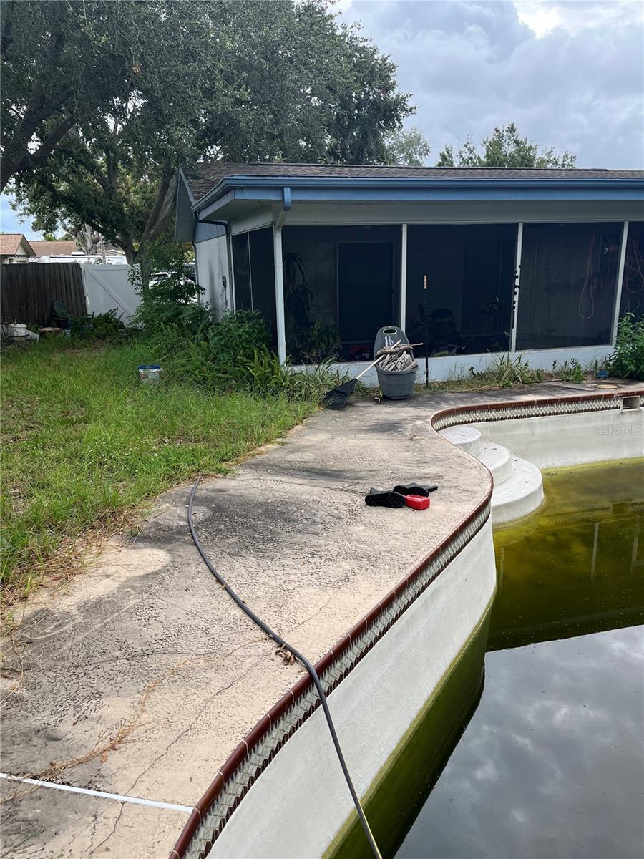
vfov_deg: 67.3
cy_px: 430
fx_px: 645
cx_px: 322
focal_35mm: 26
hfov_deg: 53.1
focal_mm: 5.1
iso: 50
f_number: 1.6
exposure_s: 1/840
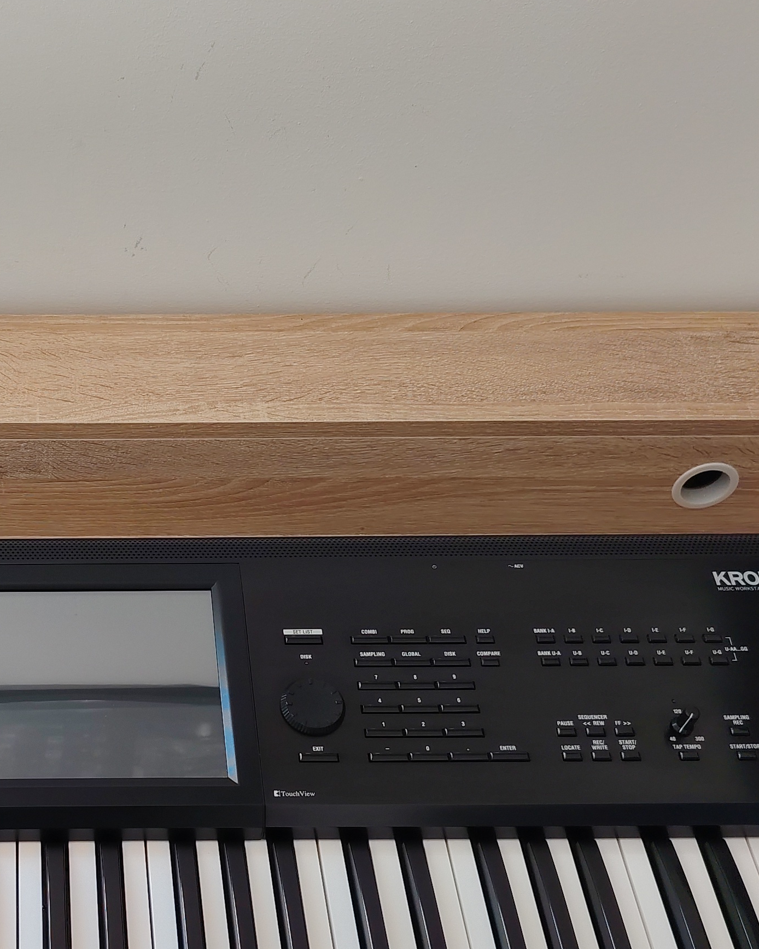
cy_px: 612
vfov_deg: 34.5
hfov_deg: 27.0
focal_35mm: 54
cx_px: 54
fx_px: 1516
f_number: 1.75
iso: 139
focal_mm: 5.25
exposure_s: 1/50
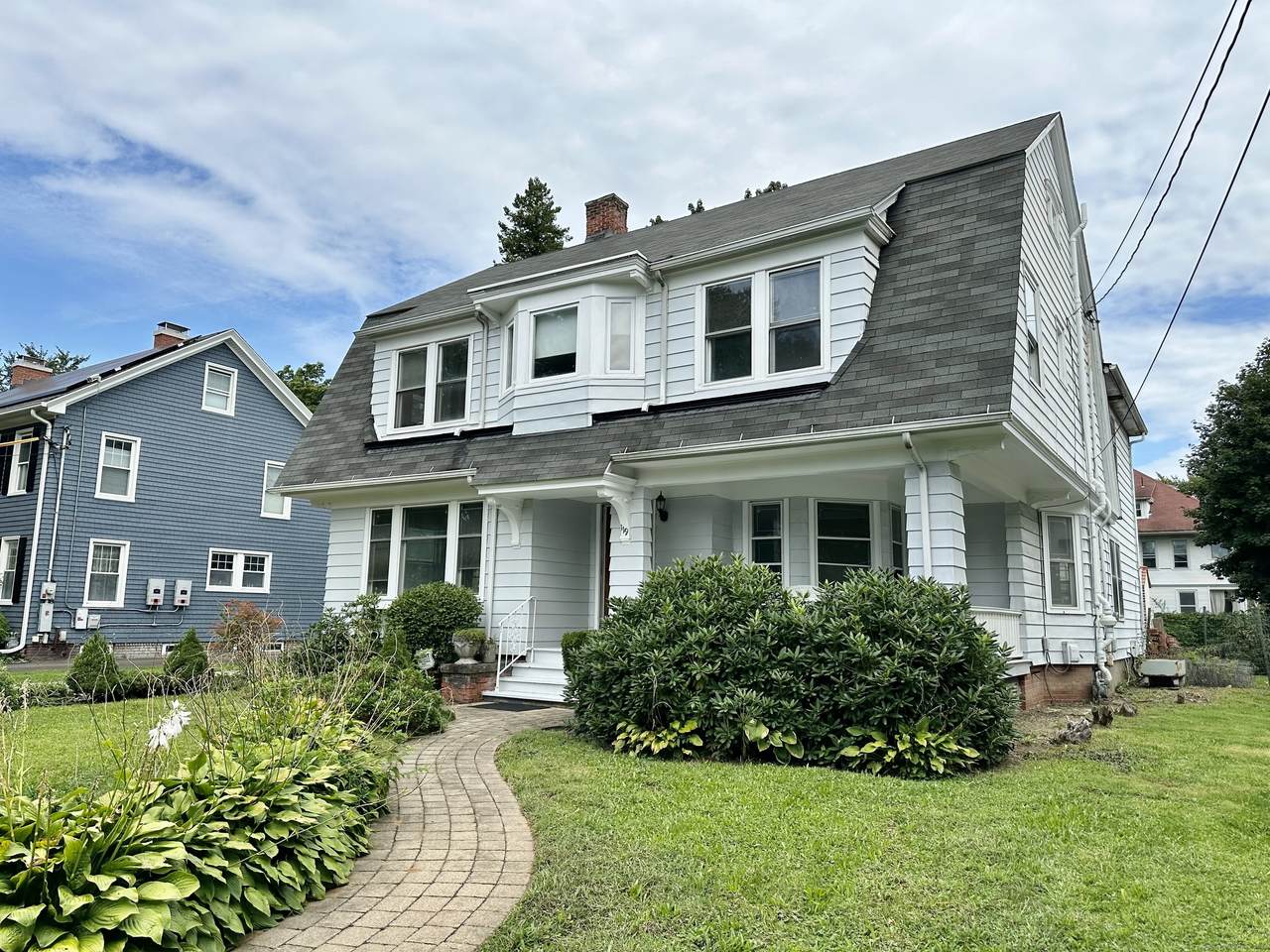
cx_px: 635
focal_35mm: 24
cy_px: 476
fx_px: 881
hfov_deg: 71.6
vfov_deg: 56.8
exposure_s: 1/3472
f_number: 1.78
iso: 80
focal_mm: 6.86
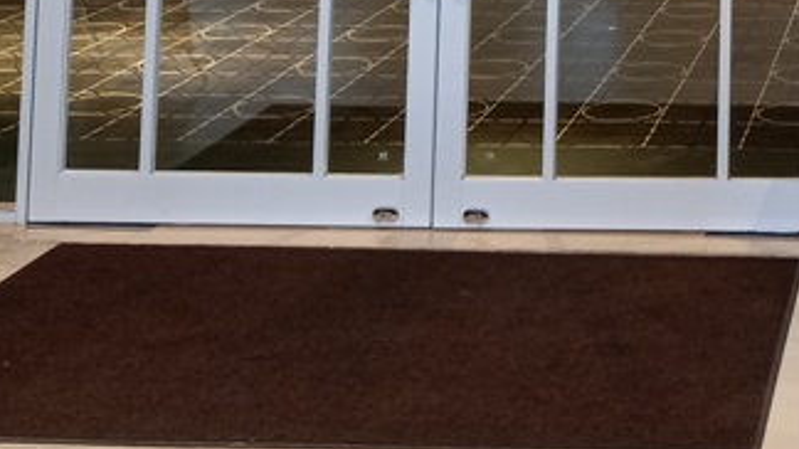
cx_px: 885
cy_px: -471
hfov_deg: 23.2
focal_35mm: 86
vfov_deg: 12.3
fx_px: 1821
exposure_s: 1/33.3
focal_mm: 4.6
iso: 200
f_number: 2
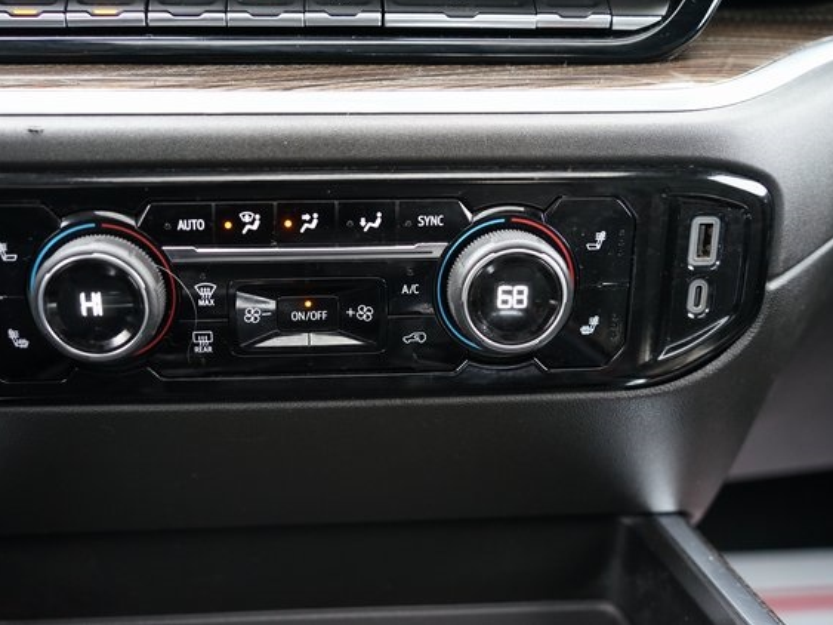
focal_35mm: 35
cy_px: 310
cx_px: 376
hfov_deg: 52.6
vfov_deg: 40.7
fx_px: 842
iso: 1600
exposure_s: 1/60
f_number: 3.2
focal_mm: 32
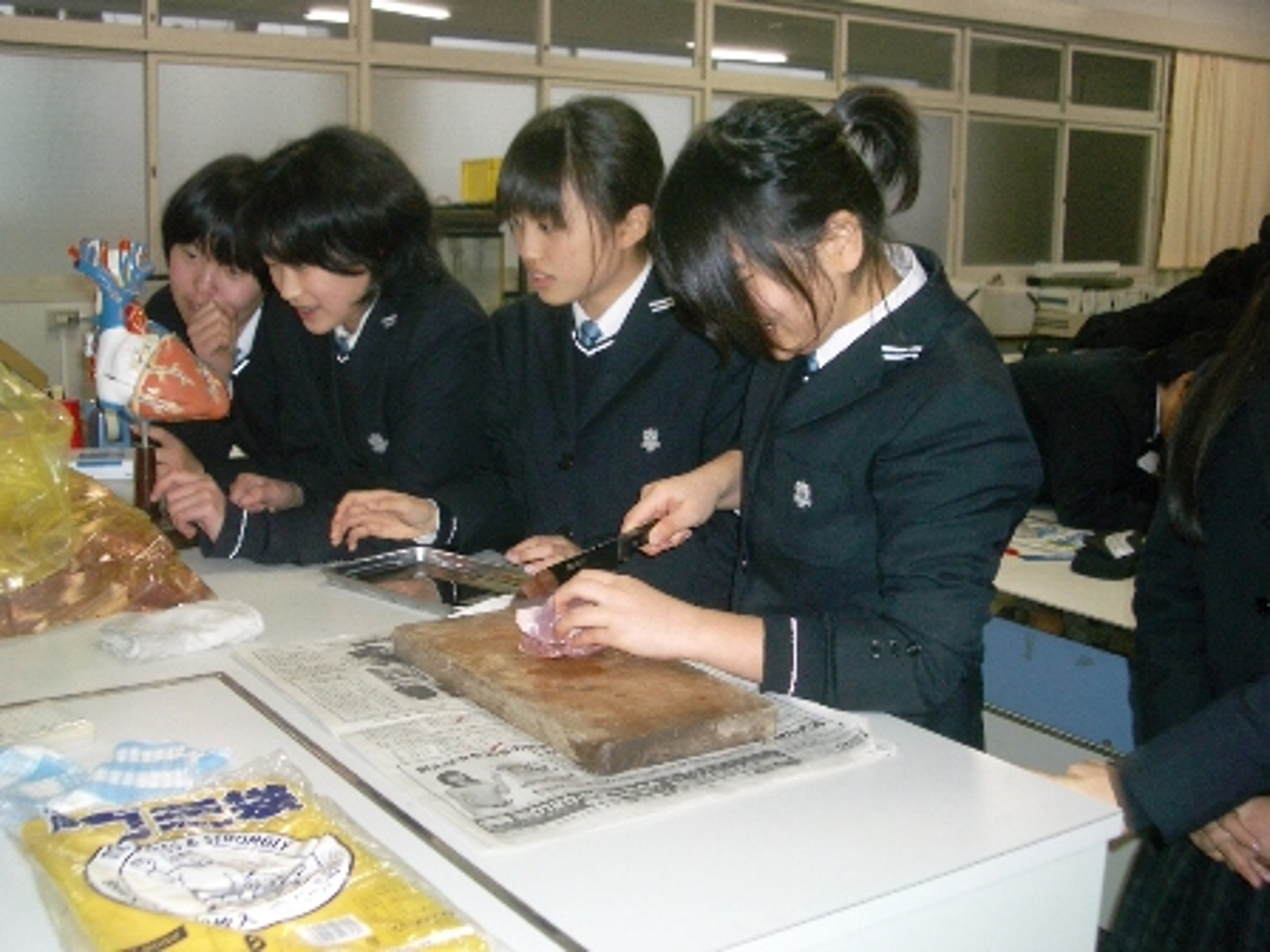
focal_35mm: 41
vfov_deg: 35.1
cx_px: 635
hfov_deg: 45.8
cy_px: 476
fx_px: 1504
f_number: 2.8
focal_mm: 6.8
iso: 100
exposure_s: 1/60
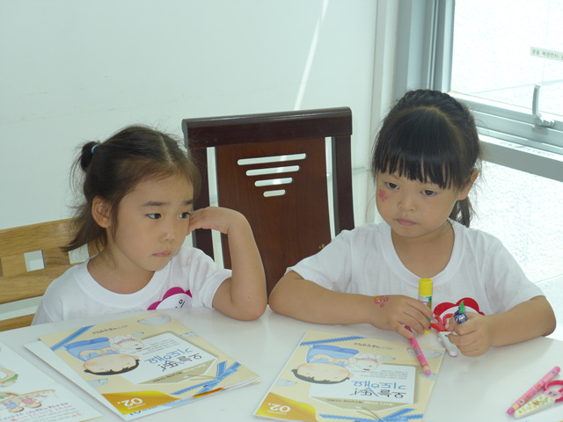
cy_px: 211
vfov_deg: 19.6
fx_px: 1220
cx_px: 282
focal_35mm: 75
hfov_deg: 26.0
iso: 100
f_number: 2.5
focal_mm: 14.7
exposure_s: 1/125
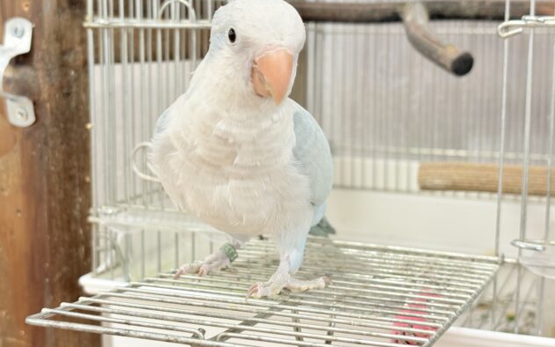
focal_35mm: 56
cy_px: 162
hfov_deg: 36.3
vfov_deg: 23.2
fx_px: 847
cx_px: 281
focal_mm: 5.96
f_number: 1.6
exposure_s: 1/50
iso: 100
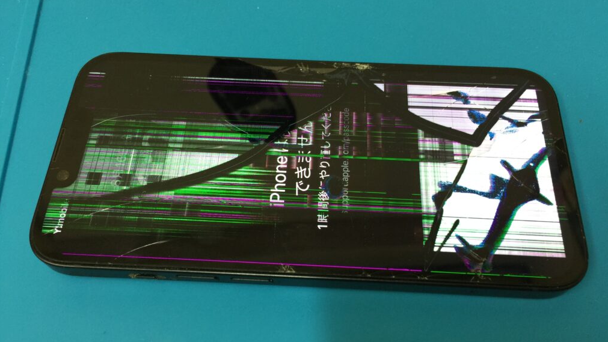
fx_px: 516
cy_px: 189
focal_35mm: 32
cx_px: 307
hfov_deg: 61.0
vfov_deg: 36.7
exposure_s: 1/33
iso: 80
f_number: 2.2
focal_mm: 4.15
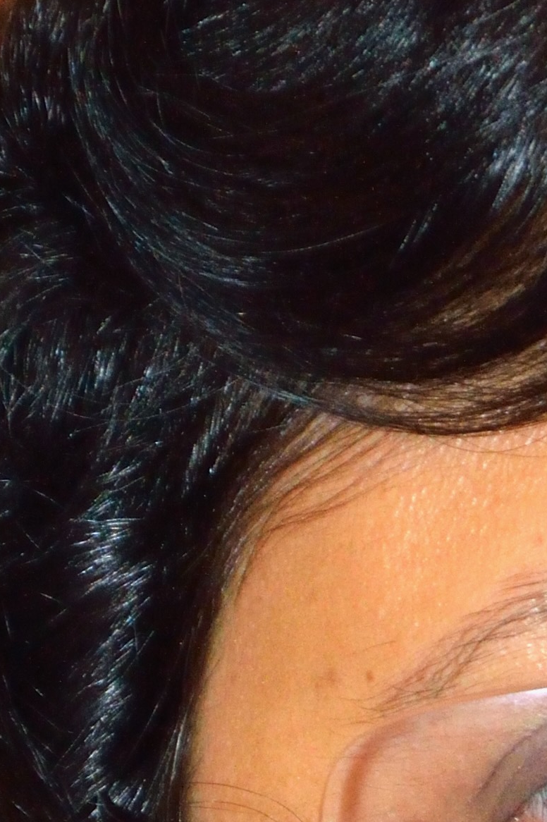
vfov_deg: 3.1
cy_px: 1115
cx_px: 875
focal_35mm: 658
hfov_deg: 2.1
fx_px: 15004
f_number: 5.6
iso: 900
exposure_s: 1/50
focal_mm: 85
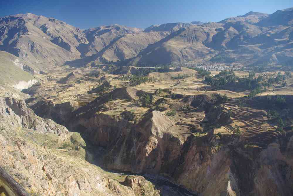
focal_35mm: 27
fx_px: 220
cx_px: 146
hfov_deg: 67.4
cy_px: 98
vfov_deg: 47.9
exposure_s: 1/50
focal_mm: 18
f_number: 8
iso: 200
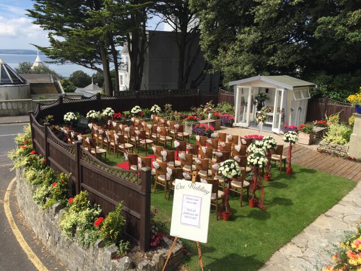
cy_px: 136
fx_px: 302
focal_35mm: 29
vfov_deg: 48.2
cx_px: 180
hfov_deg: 61.7
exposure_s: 1/1799
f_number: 2.2
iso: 32
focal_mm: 4.15
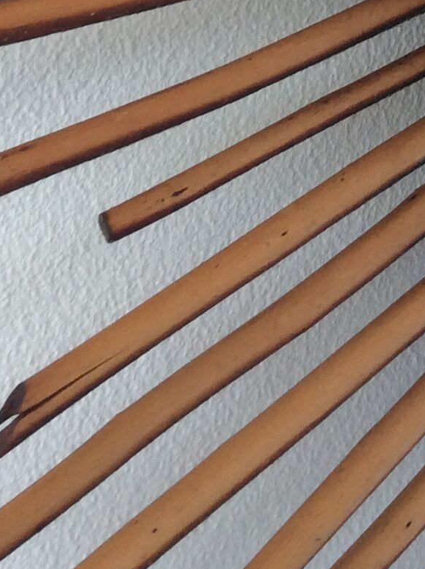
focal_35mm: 107
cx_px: 228
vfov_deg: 16.8
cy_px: -261
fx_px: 1756
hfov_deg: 13.8
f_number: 2.4
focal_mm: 3.3
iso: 32
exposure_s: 1/25
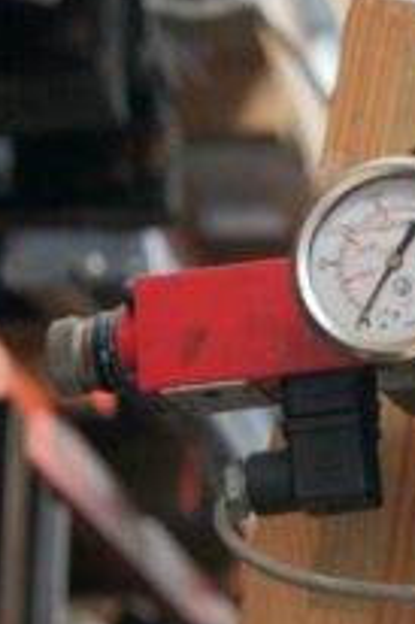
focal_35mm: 180
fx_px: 3119
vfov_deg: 11.4
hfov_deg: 7.5
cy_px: 336
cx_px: 560
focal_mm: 55
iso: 1600
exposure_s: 1/20
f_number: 5.6
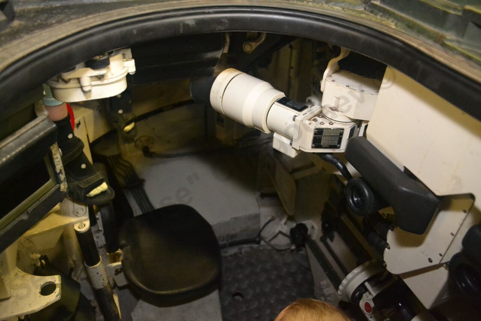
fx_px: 361
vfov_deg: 47.9
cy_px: 160
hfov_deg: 67.4
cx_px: 240
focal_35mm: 27
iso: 3200
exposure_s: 1/60
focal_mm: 18
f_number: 3.5
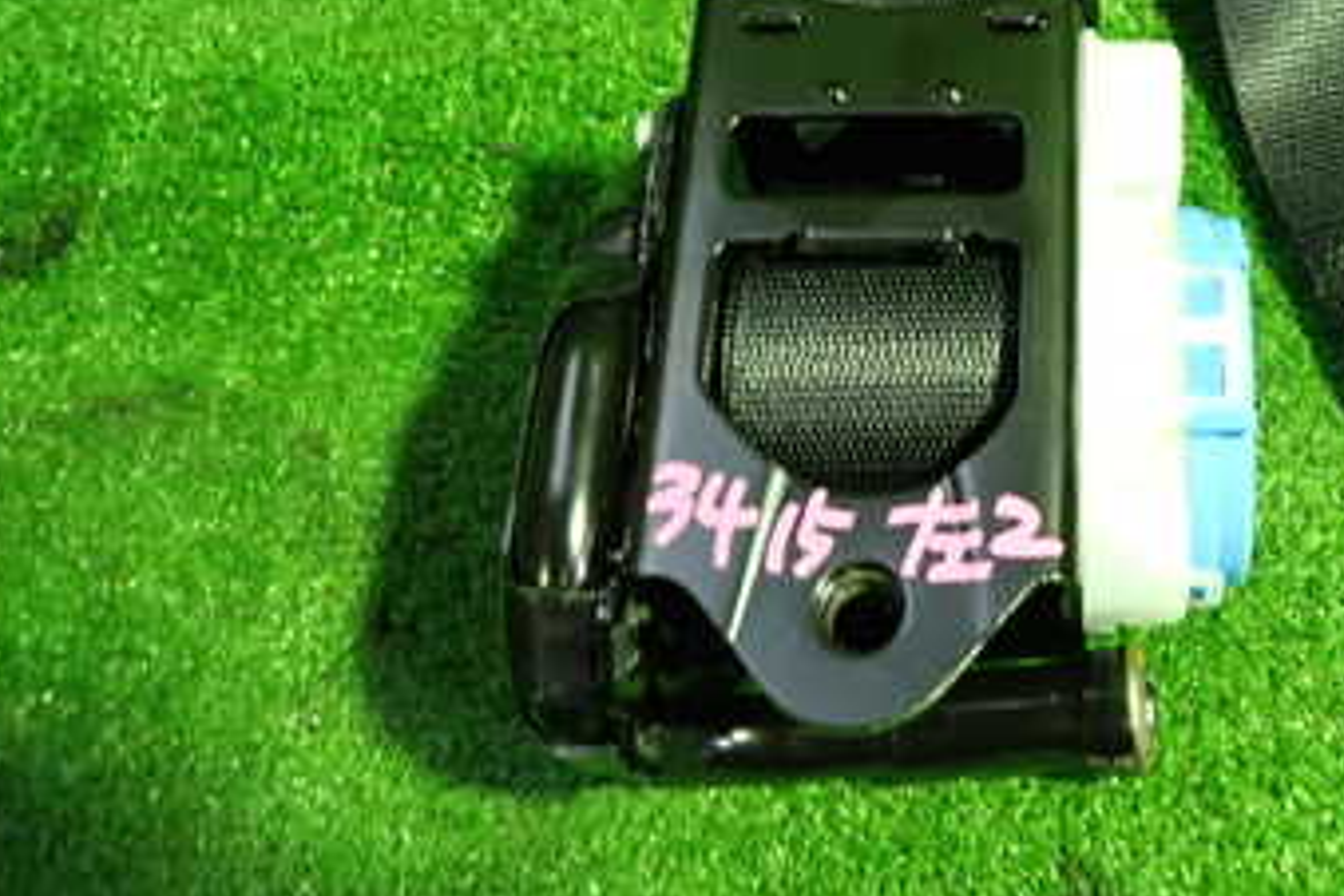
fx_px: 1717
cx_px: 1130
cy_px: 83
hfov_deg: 40.5
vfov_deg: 28.1
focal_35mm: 46
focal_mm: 4.5
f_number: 2
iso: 400
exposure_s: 1/30
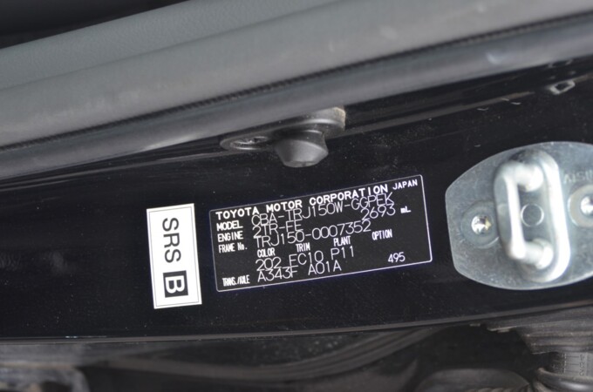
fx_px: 1233
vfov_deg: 18.1
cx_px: 296
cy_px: 196
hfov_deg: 27.1
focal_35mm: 75
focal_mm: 50
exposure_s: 1/100
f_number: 5
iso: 400
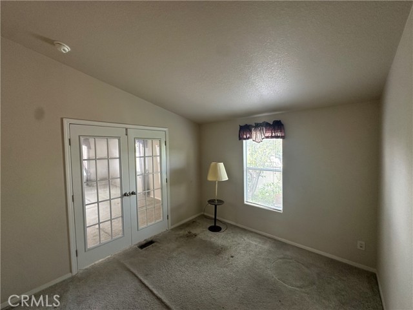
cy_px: 155
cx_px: 206
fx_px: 167
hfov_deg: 102.1
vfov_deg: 85.7
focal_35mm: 14
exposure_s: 1/60
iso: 200
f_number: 2.2
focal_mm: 2.22
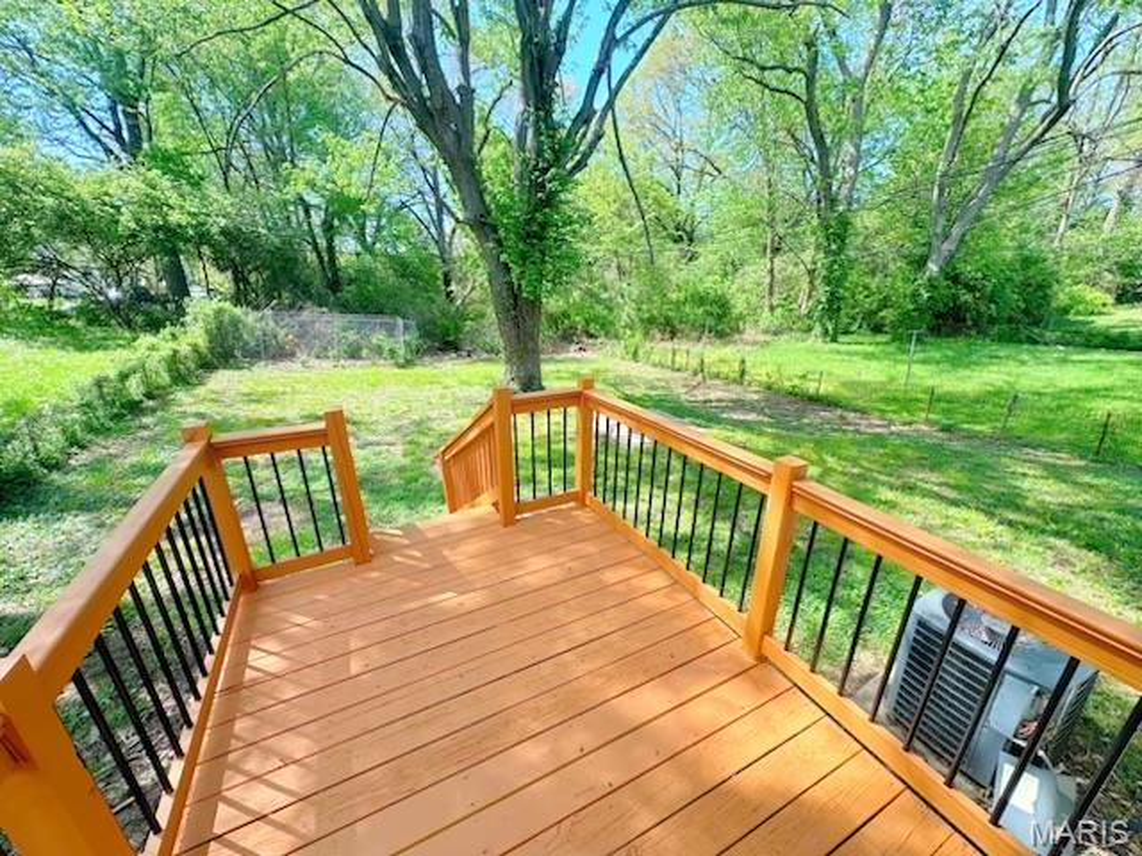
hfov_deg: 102.1
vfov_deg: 85.7
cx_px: 571
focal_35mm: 14
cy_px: 428
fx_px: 462
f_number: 2.2
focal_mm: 2.22
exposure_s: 1/299
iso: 40
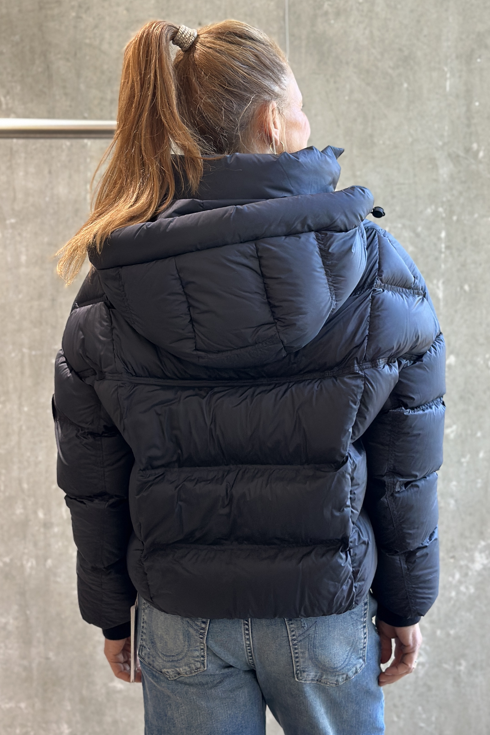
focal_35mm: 62
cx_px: 246
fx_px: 1266
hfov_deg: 21.9
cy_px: 352
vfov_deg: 32.4
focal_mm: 6.86
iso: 200
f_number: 1.78
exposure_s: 1/100
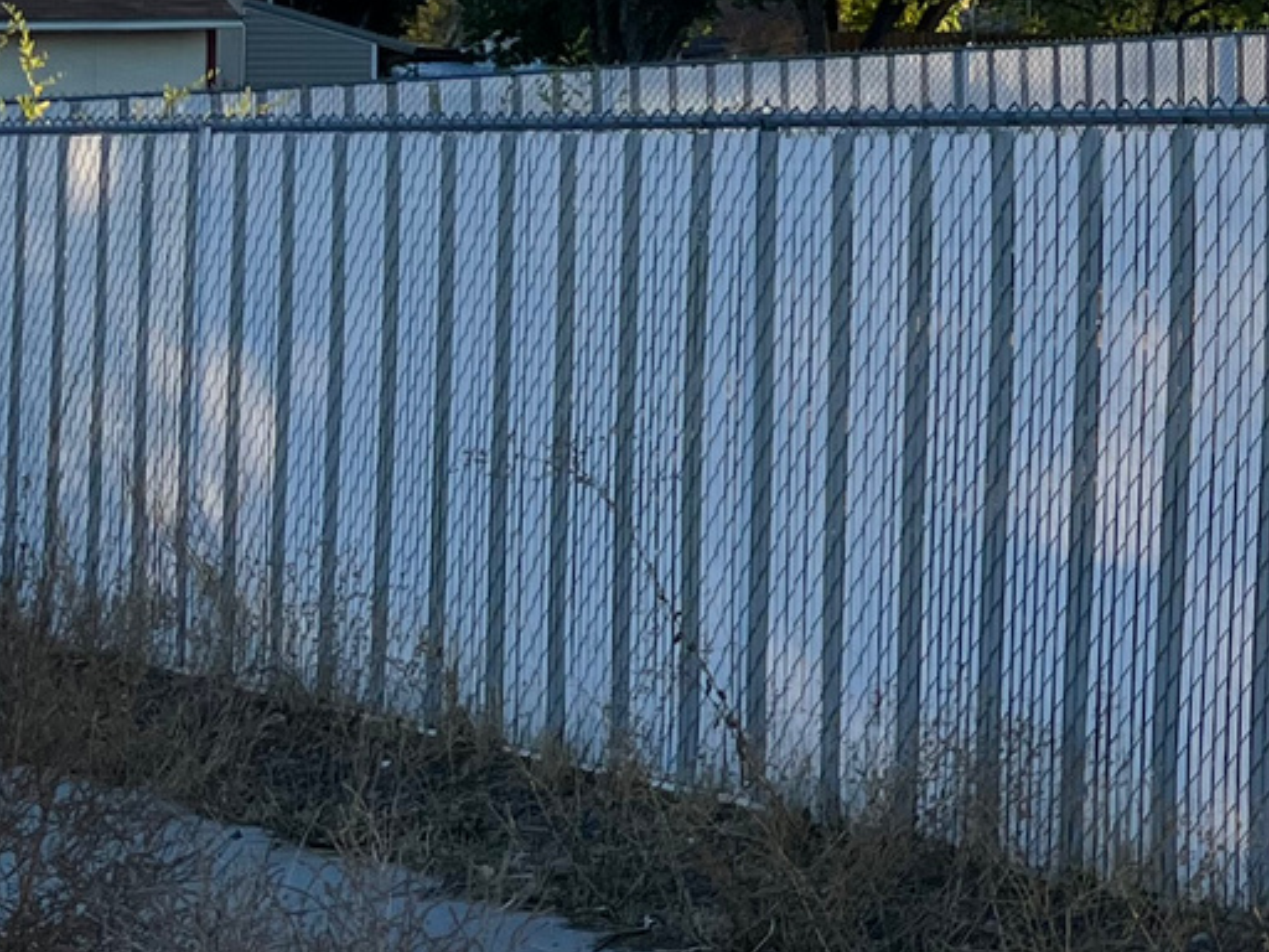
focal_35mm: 104
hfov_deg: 17.4
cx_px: 1777
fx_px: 3813
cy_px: -218
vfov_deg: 13.8
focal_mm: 5.1
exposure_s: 1/1832
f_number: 1.6
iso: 50
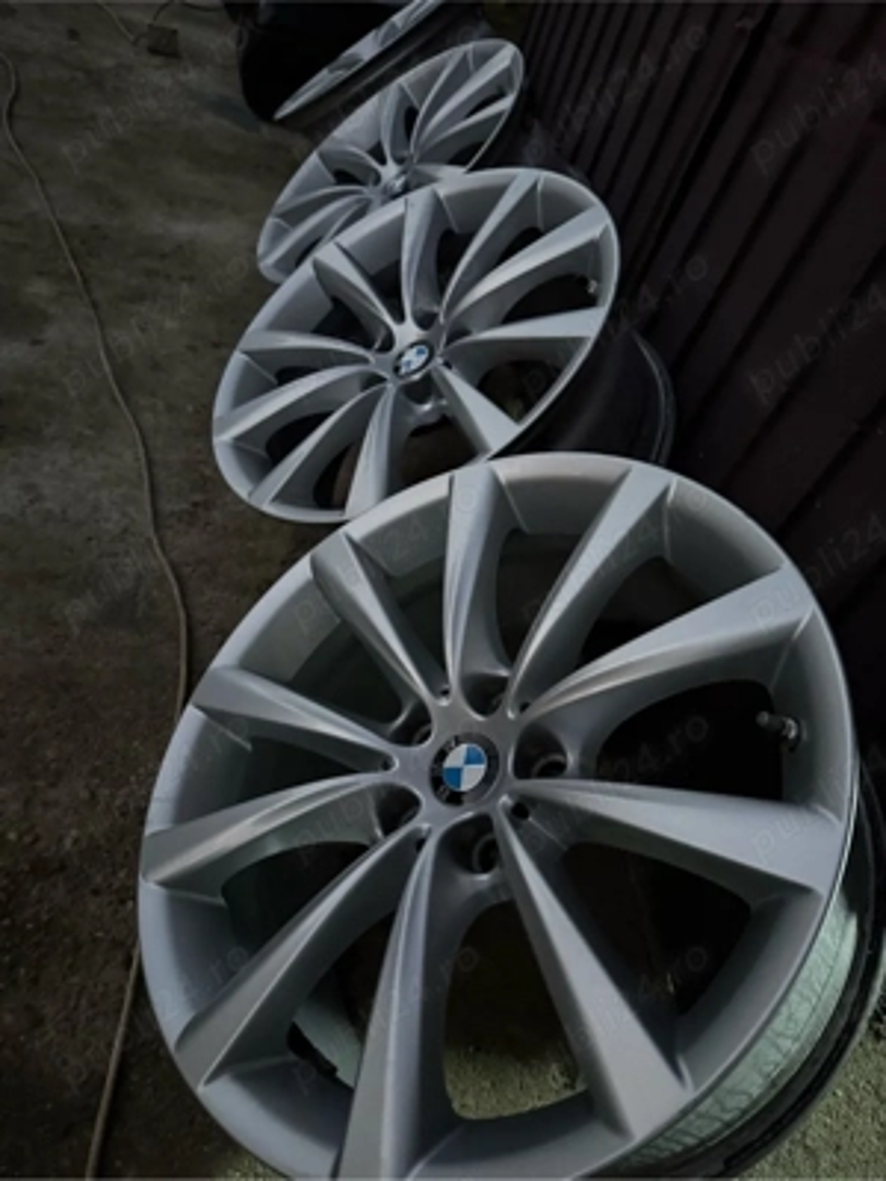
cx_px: 443
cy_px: 590
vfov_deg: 71.6
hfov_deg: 56.8
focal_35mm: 24
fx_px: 819
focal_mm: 6.76
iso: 1250
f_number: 1.78
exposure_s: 1/25
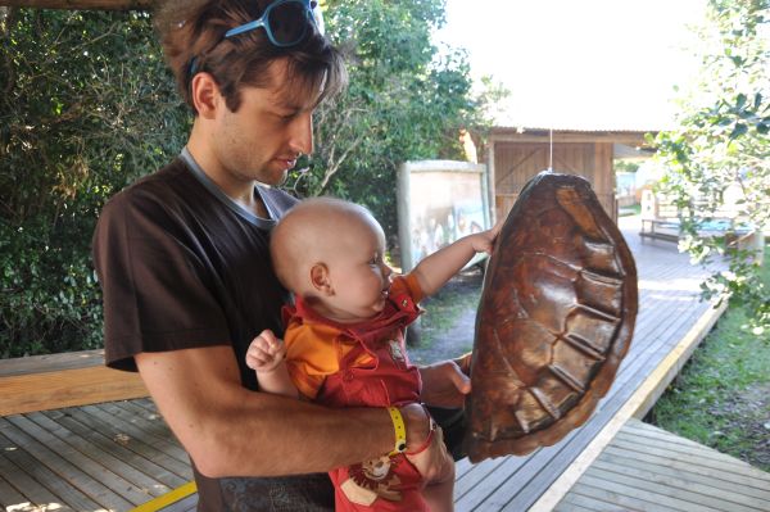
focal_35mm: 27
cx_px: 385
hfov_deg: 67.4
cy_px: 256
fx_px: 577
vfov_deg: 47.9
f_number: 5.6
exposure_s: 1/30
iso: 200
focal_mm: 18
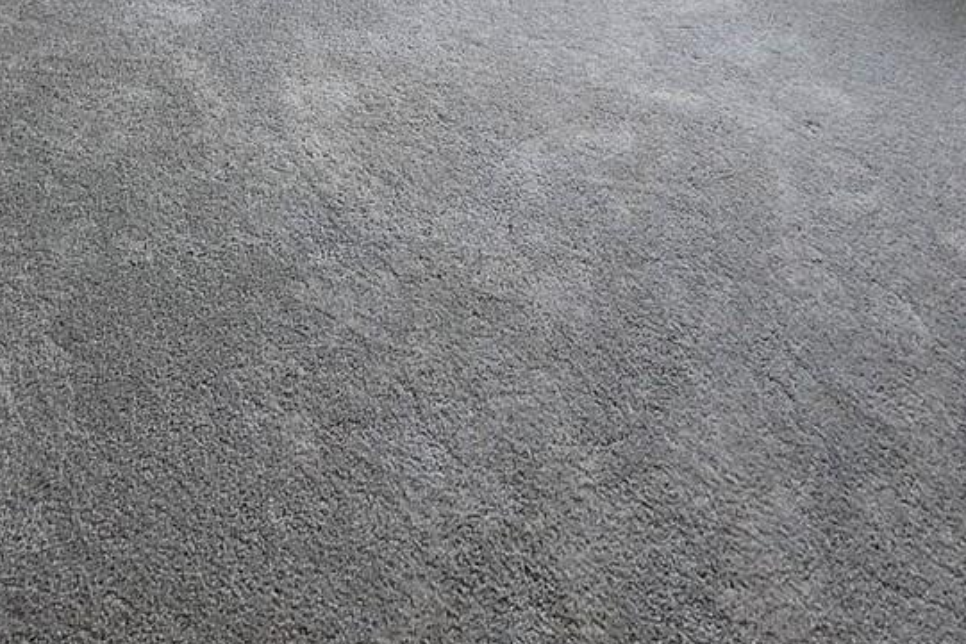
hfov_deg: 46.6
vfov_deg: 25.1
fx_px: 1074
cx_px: 237
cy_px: -332
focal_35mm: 40
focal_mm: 1.74
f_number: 2.2
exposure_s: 1/40
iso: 400
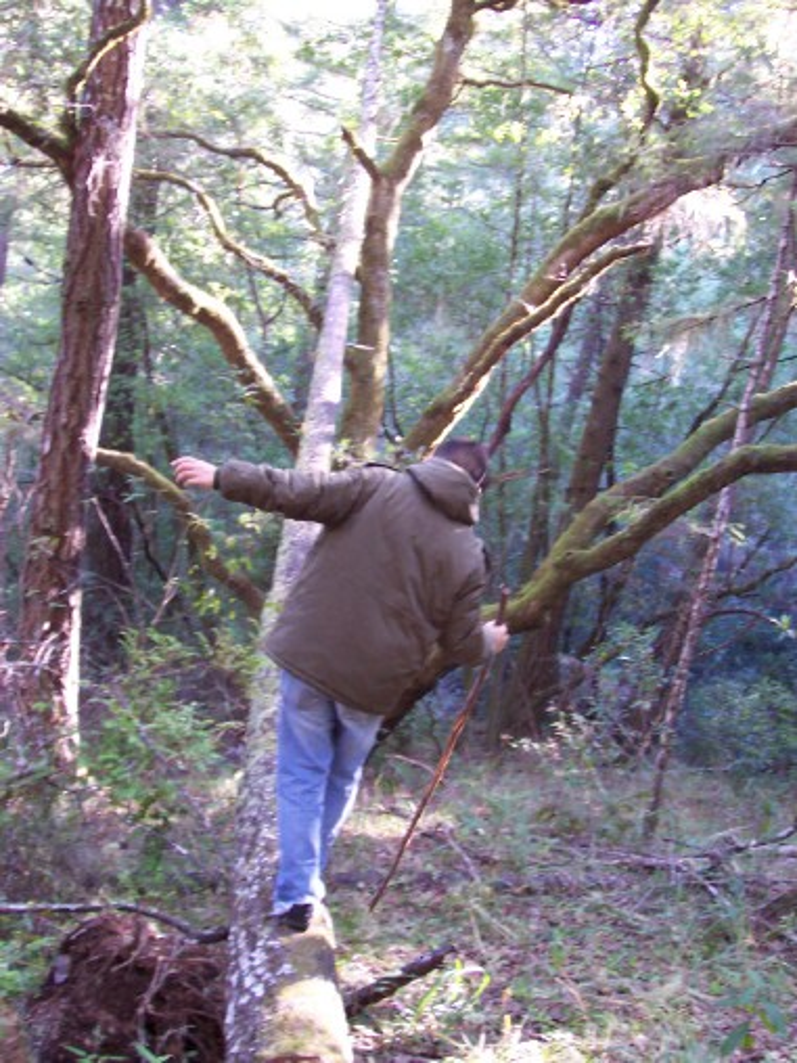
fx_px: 1136
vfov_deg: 50.1
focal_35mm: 37
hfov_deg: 38.7
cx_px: 398
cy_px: 532
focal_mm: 5.6
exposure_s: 1/20
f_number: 2.8
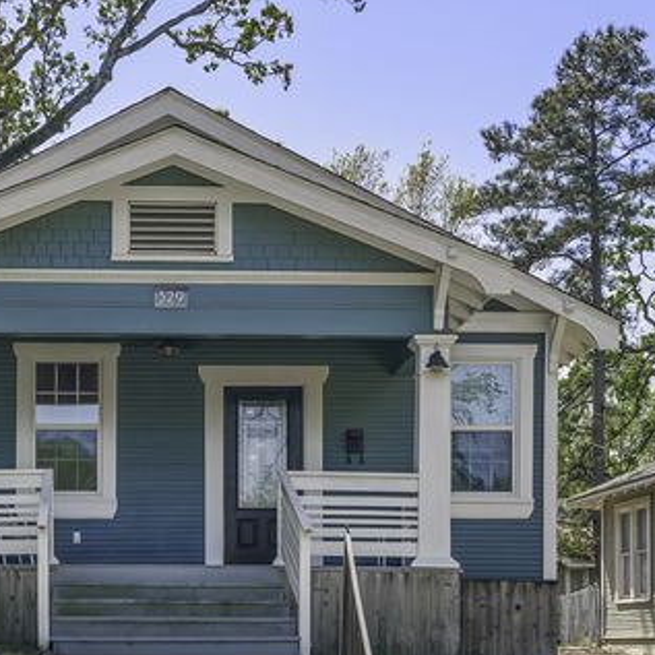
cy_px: 328
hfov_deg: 35.2
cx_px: 157
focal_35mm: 47
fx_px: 1006
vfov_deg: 36.1
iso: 640
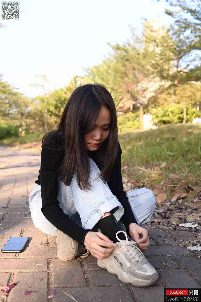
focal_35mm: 35
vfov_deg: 54.4
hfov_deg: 37.9
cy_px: 151
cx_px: 100
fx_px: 293
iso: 160
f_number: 5.6
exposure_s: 1/200
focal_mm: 35
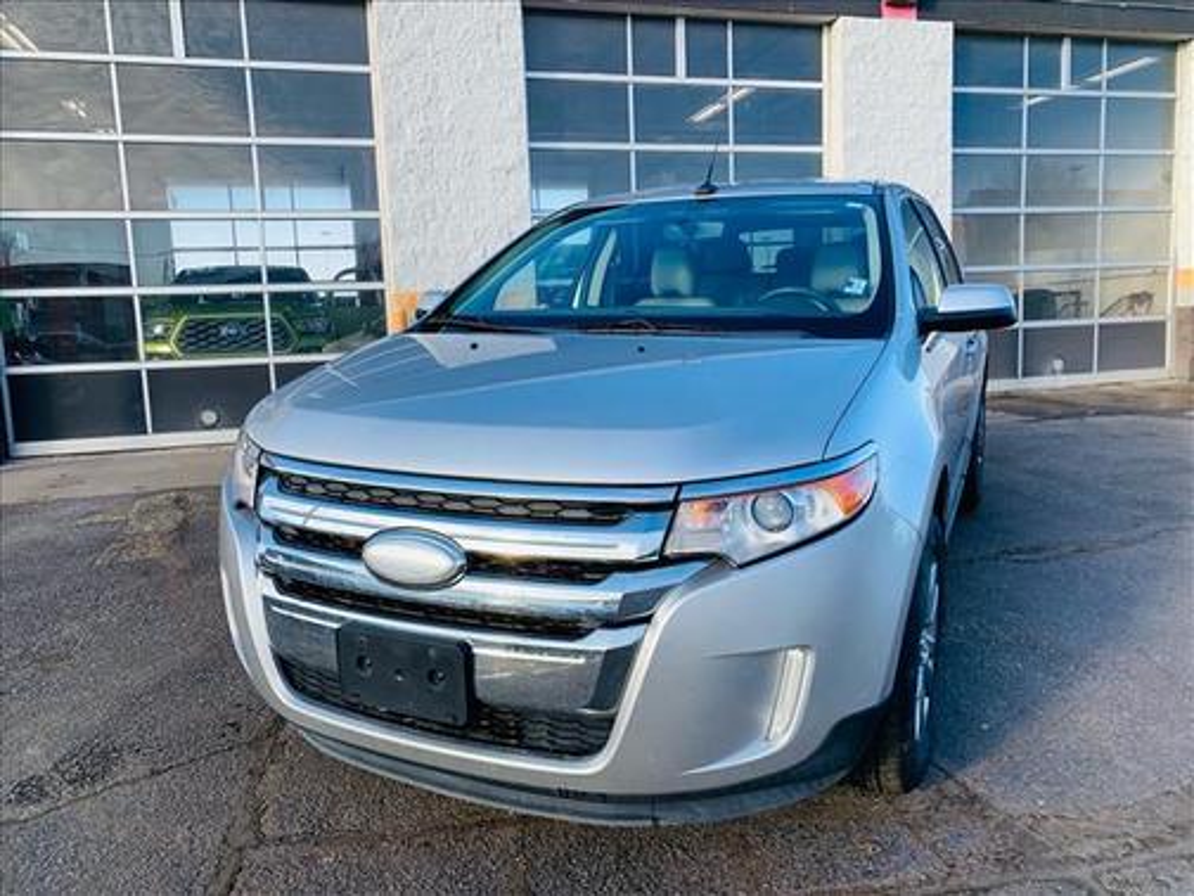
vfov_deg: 53.1
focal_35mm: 26
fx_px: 897
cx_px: 597
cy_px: 448
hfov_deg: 67.3
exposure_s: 1/573
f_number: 1.8
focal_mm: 4.25
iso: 25
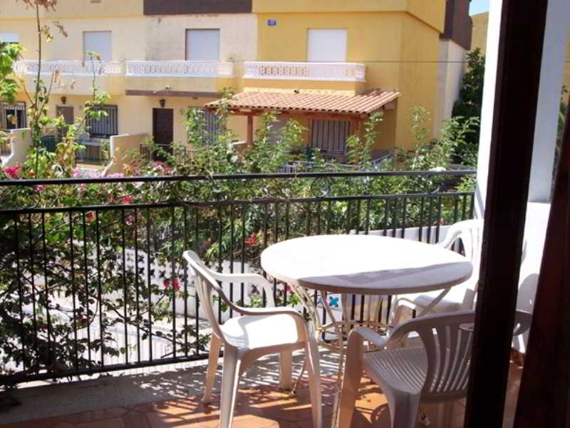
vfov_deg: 37.7
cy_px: 214
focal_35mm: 38
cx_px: 285
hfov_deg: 49.0
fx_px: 626
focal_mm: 8
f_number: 4.8
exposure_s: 1/500
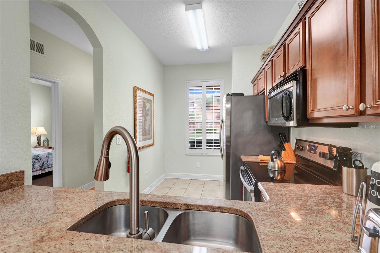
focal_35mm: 16
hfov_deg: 95.0
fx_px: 174
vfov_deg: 72.0
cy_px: 126
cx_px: 190
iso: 250
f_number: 9
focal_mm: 16.5
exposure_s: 1/10
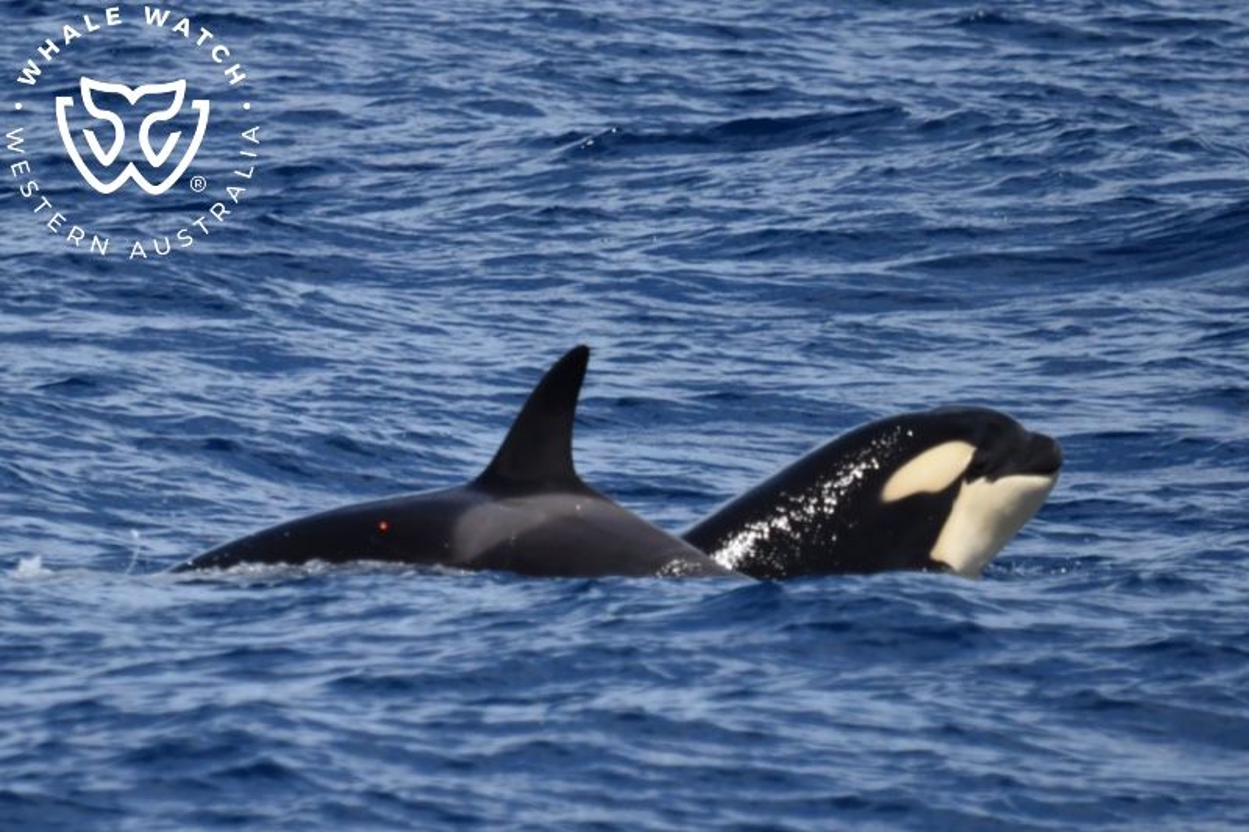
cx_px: 624
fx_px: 20811
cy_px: 416
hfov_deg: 3.4
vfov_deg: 2.3
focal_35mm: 600
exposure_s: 1/8000
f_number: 6.3
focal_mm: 600
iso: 1000
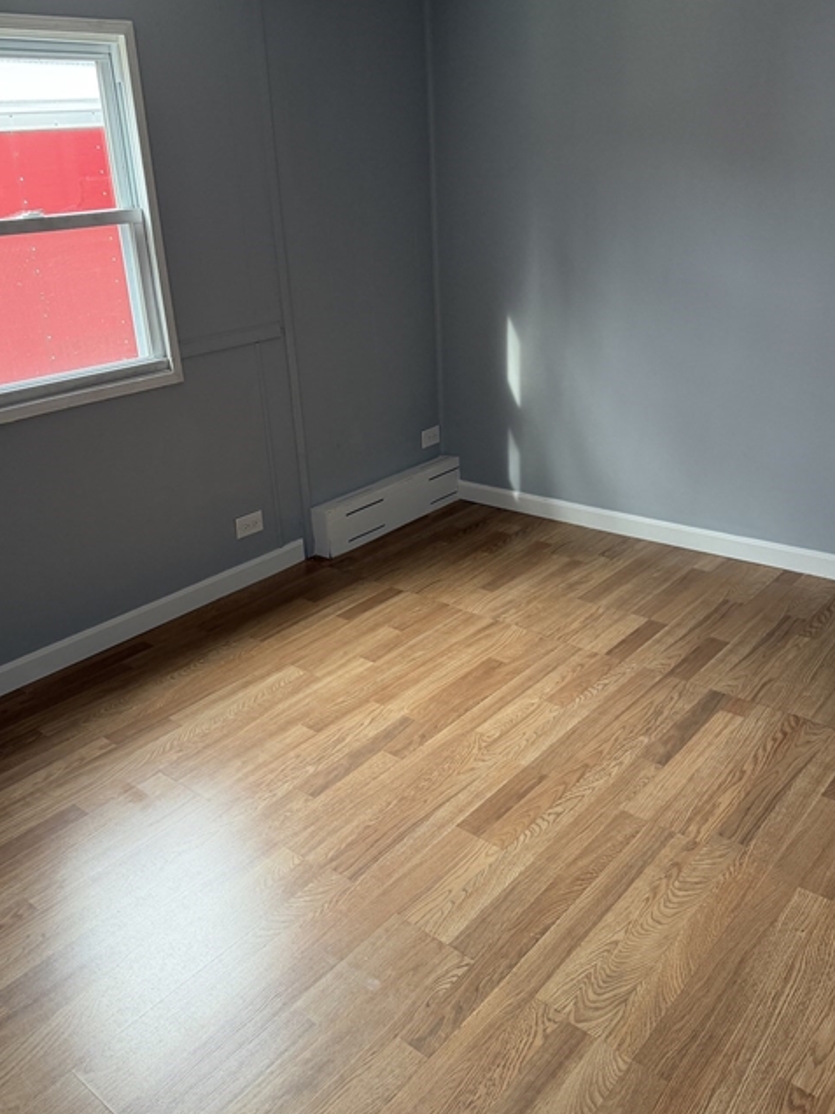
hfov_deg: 48.2
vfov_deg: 61.7
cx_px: 403
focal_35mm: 29
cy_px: 545
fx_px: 933
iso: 250
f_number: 1.78
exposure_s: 1/120
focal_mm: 6.76
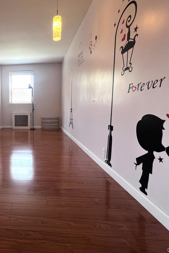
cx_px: 25
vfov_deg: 86.8
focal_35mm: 19
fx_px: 134
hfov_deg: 57.6
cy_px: 121
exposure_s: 1/120
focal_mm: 1.57
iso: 125
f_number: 1.8
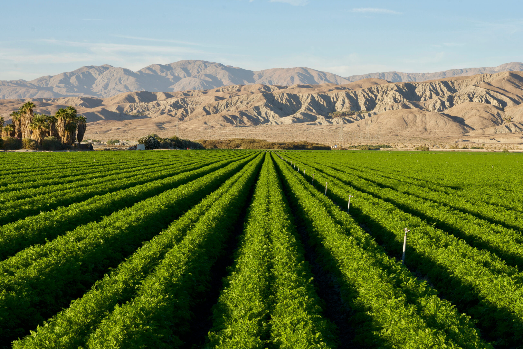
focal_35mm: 82
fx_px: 1199
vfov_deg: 16.6
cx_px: 262
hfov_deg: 24.6
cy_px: 174
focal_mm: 55
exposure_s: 1/30
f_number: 14
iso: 100
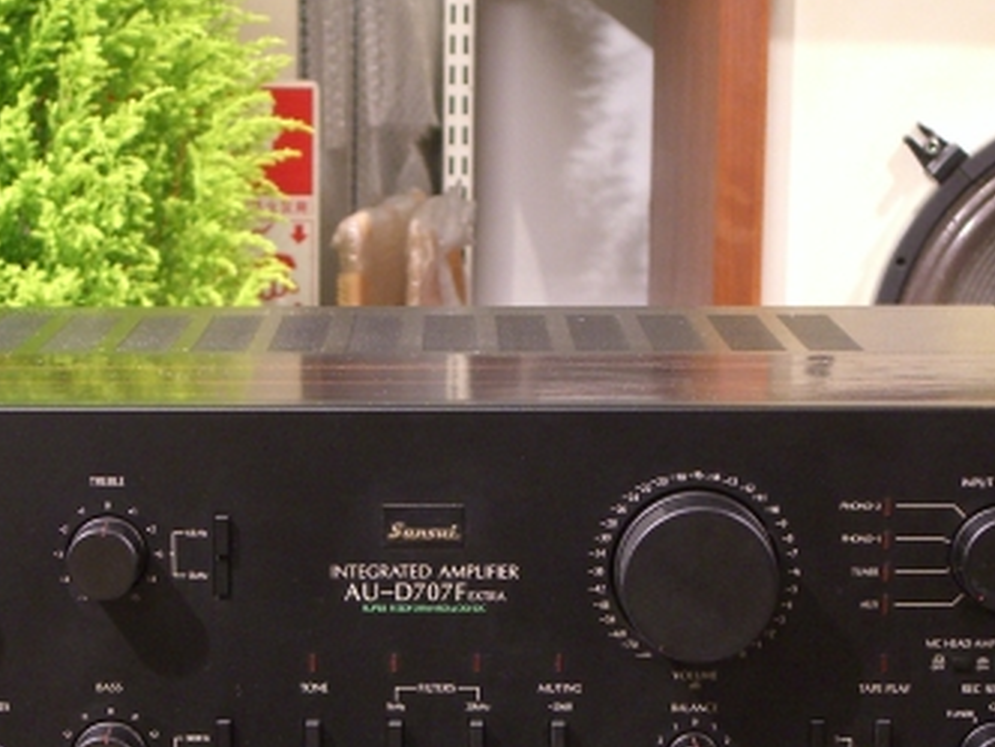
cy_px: 636
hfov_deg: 15.0
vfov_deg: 11.3
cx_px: 432
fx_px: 3765
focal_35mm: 131
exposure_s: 1/5
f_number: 4
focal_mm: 14.2
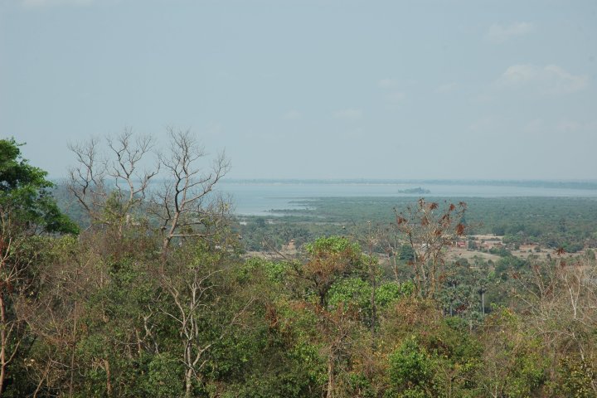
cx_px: 298
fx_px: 1741
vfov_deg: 13.0
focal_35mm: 105
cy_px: 199
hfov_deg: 19.5
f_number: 10
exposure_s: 1/320
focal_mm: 70
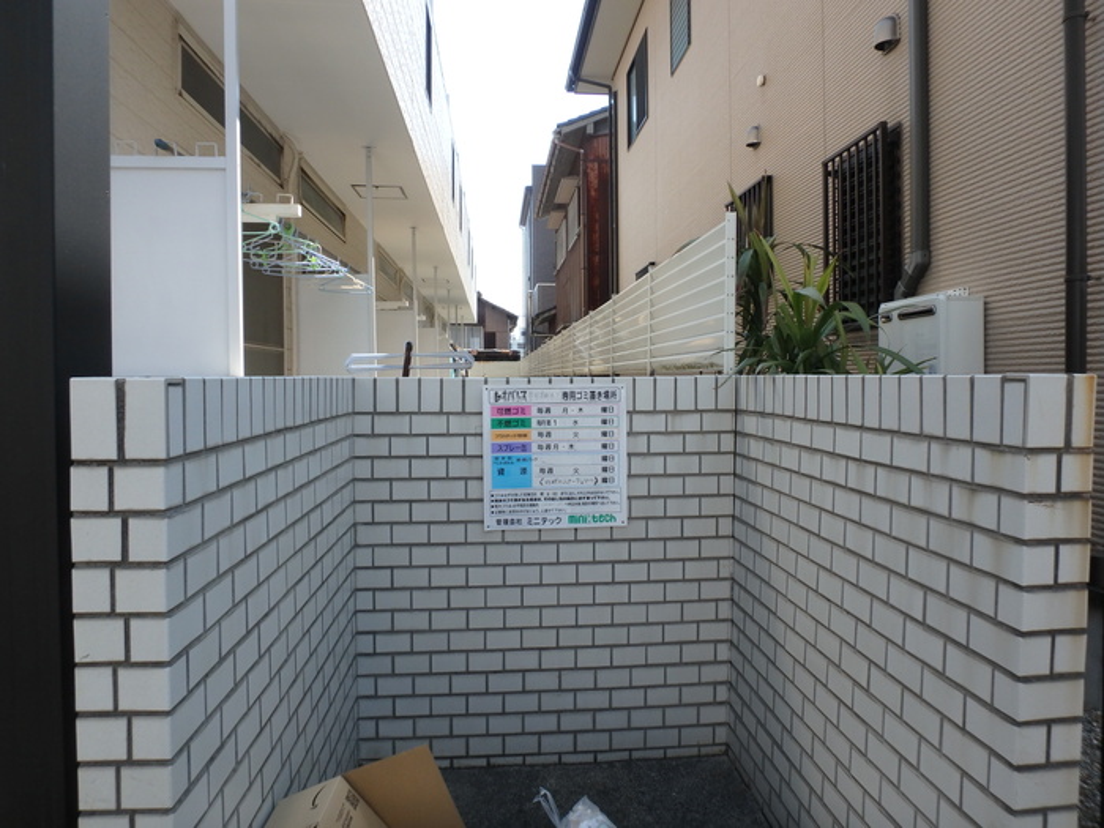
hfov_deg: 79.0
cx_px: 552
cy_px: 414
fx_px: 670
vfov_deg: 63.4
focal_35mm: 21
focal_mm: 3.7
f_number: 3.5
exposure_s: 1/500
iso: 125
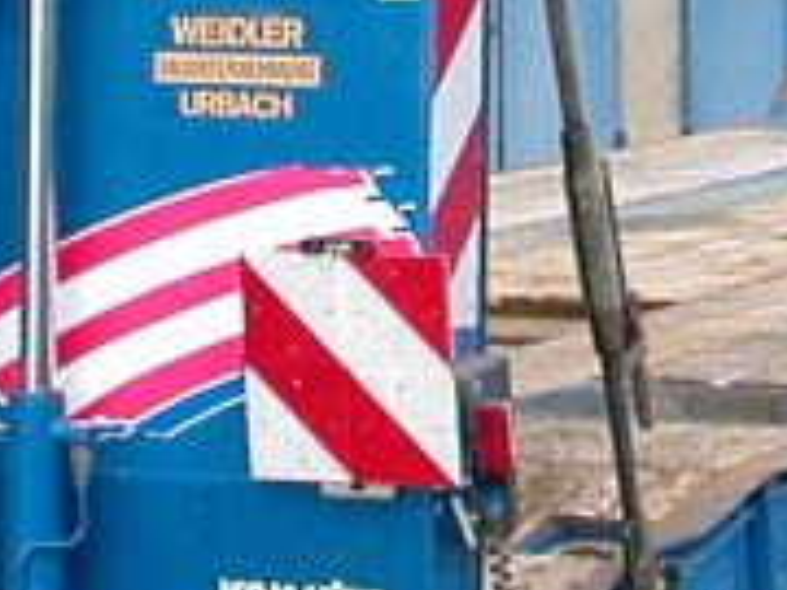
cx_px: 525
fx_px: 4956
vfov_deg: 6.8
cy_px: -127
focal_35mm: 218
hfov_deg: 9.1
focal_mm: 7.5
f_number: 3.2
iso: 100
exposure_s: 1/104
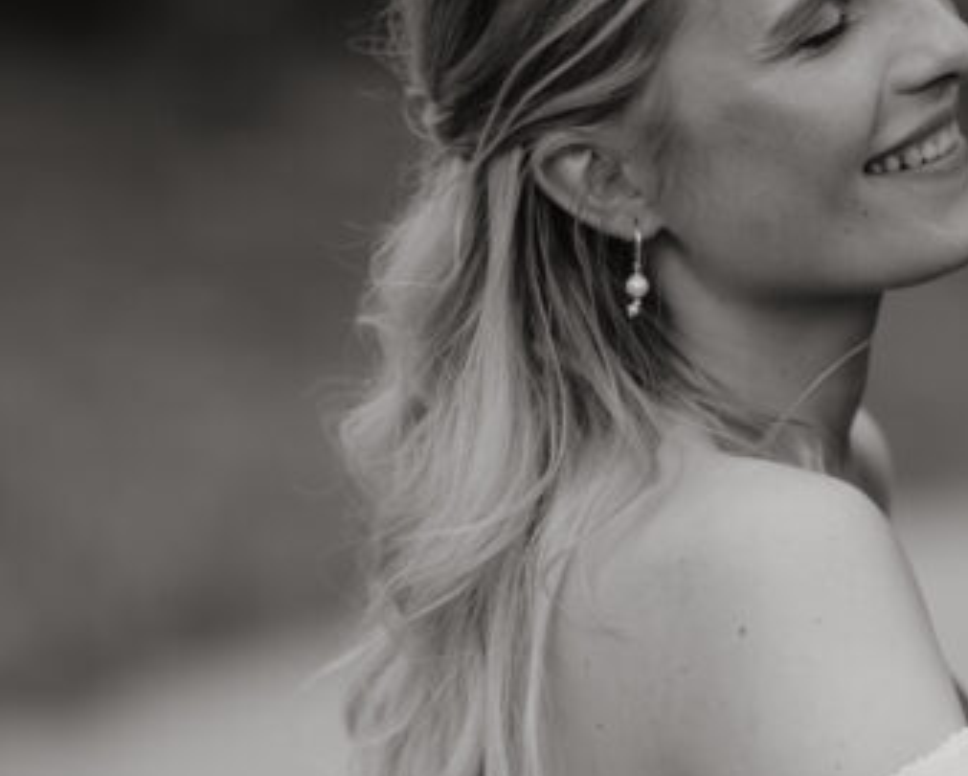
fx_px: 8141
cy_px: 540
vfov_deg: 5.5
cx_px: 936
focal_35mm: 284
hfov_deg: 6.8
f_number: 1.6
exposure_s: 1/1600
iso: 100
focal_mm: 85
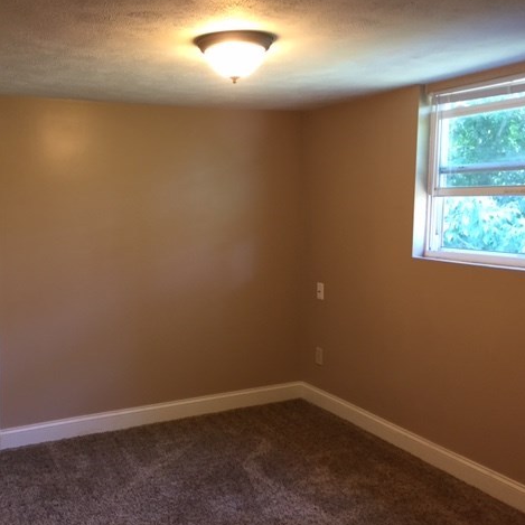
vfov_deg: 47.2
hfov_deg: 46.8
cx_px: 196
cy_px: 263
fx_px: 601
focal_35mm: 35
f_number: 2.2
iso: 125
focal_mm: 4.15
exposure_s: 1/30
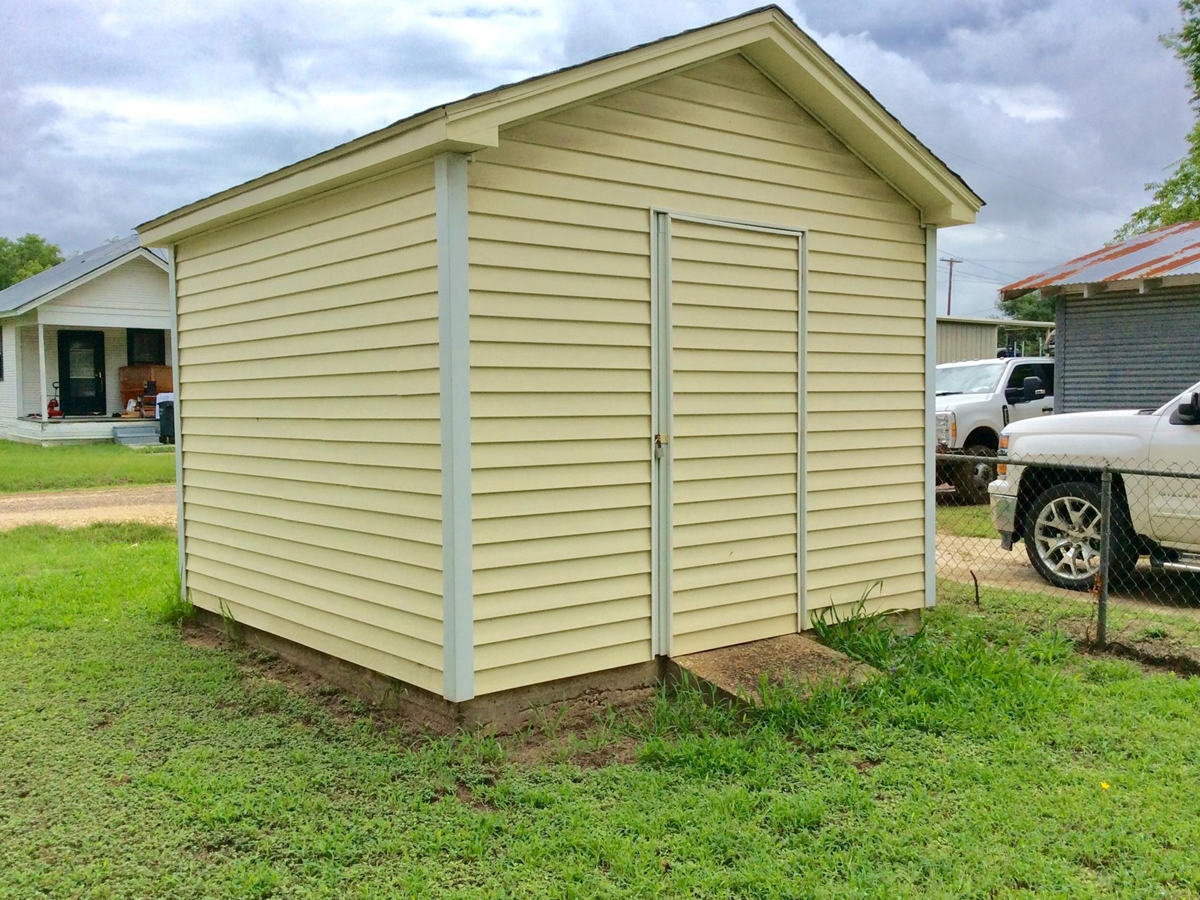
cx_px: 615
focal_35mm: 33
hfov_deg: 55.3
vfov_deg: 42.9
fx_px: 1144
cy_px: 449
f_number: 2.4
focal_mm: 3.3
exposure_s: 1/1684
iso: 32
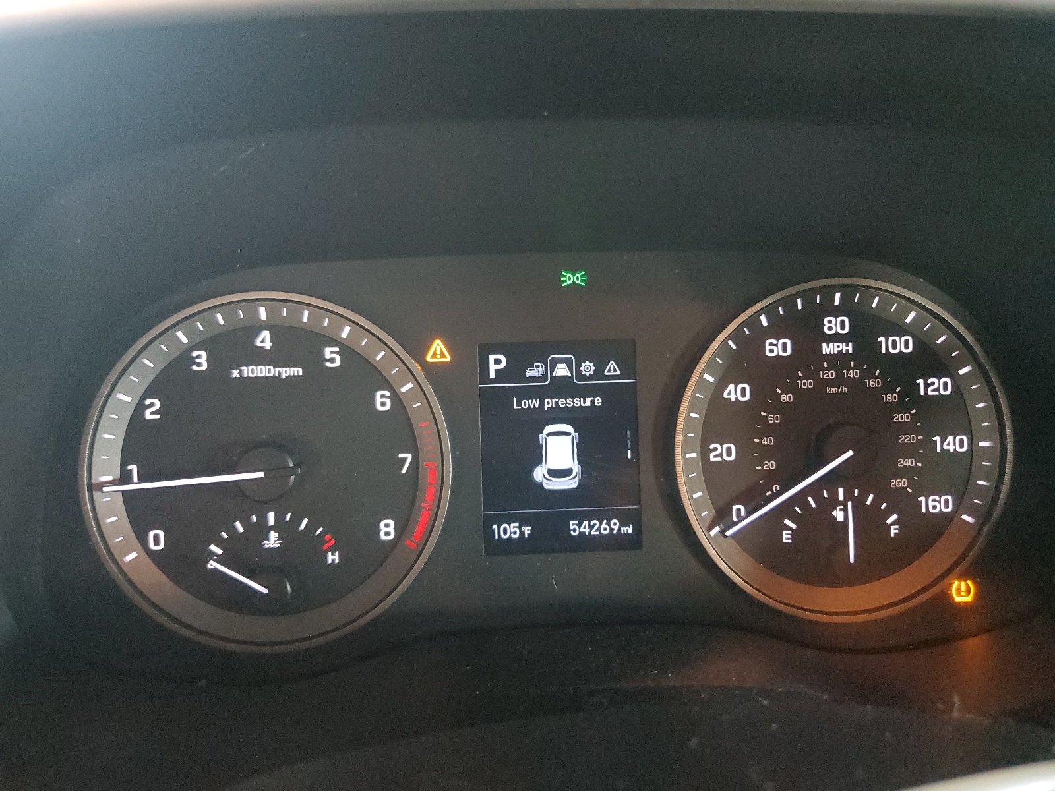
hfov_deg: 67.3
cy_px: 396
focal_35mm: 26
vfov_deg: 53.1
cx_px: 528
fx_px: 792
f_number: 1.5
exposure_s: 1/15
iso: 564
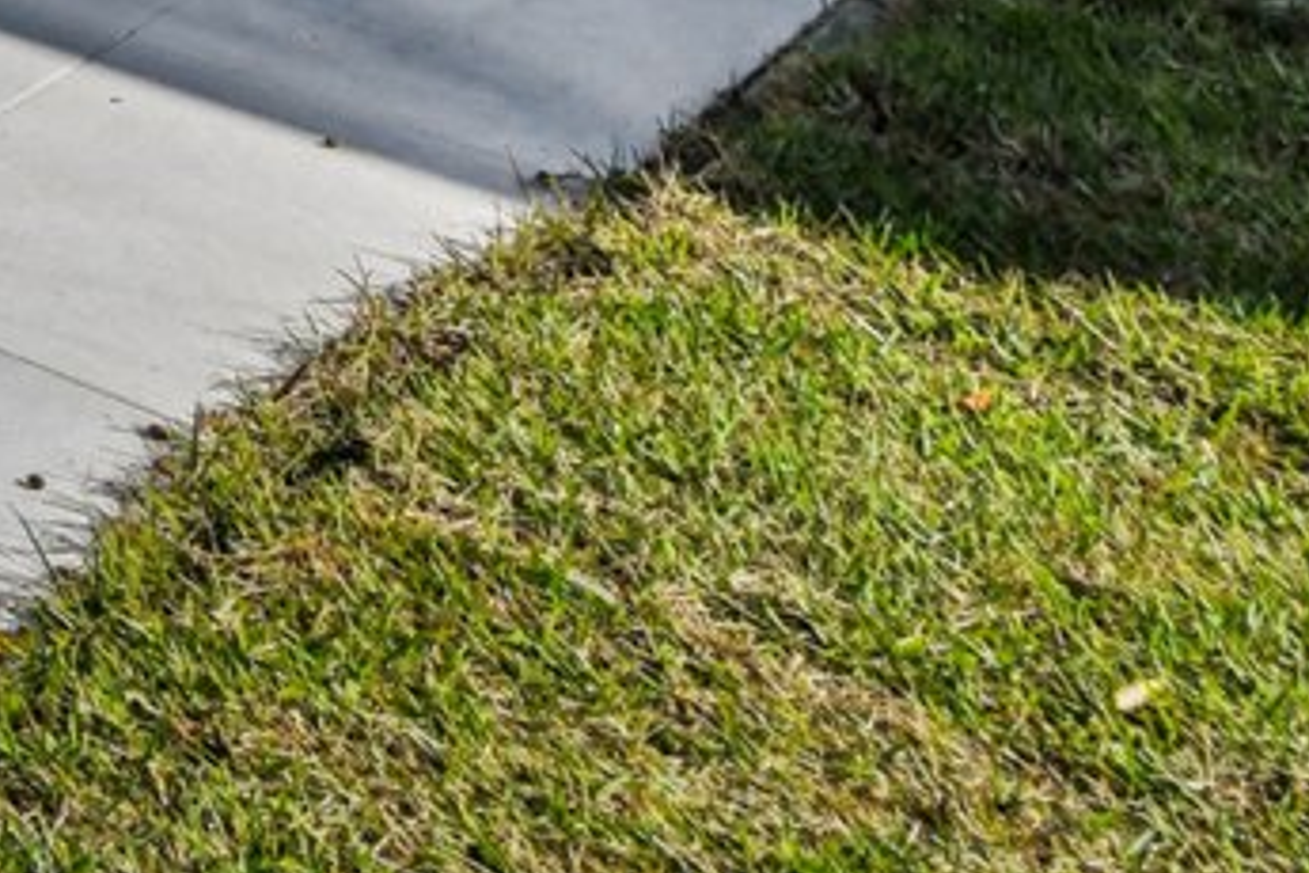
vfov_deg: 12.4
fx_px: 3018
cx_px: -2409
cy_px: -1304
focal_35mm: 83
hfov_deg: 12.3
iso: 400
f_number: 8
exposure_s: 1/1250
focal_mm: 14
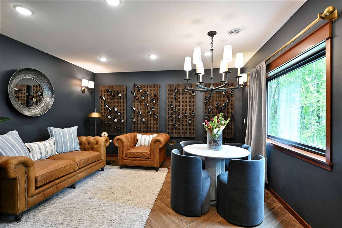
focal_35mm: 17
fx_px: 161
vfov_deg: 70.4
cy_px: 114
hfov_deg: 93.3
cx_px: 171
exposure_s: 1/15
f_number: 5.6
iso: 400
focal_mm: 17
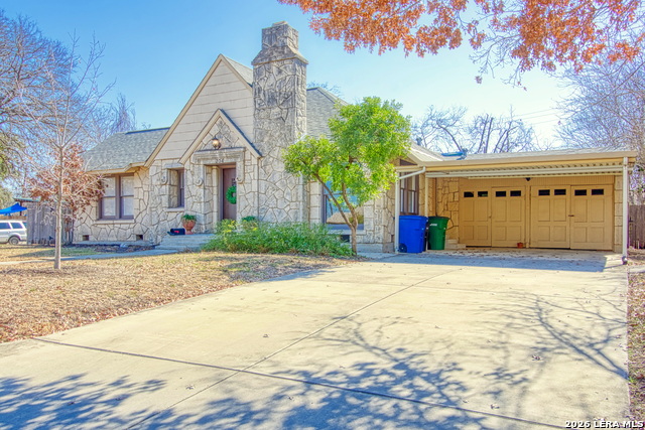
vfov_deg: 40.0
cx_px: 322
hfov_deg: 57.2
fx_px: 591
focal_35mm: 33
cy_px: 215
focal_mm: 22
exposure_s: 1/640
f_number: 8
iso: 320
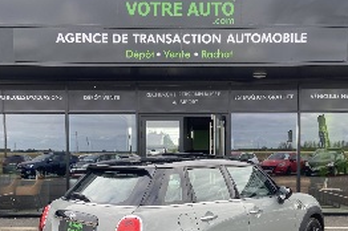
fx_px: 415
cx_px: 183
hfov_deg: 45.5
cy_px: 169
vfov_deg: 30.7
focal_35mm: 43
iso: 32
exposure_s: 1/351
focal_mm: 4.25
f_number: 1.8
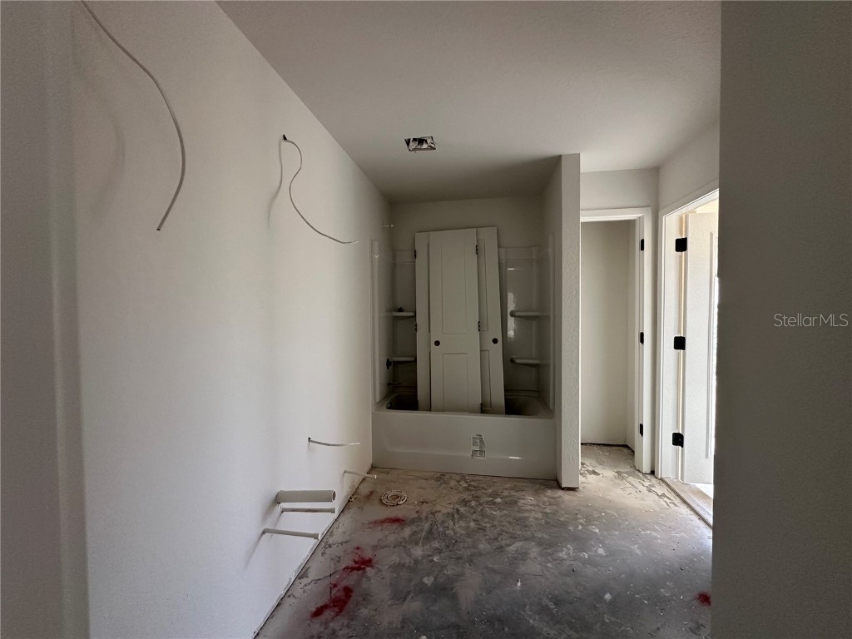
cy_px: 320
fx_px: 345
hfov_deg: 102.1
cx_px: 426
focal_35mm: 14
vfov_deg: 85.7
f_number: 2.2
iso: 250
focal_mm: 2.22
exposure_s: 1/99
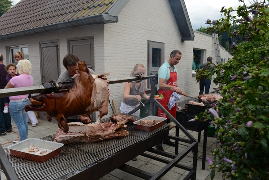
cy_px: 90
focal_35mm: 29
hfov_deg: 63.7
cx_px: 134
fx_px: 217
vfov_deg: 45.0
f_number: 6.3
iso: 200
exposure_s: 1/160
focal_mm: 29
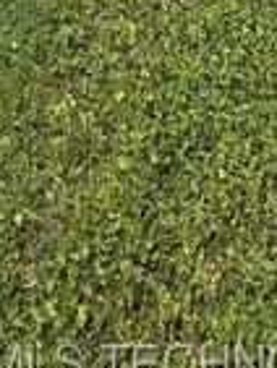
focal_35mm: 66
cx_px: 21
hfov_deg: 21.7
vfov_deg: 16.6
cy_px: -455
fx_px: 703
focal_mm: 2.22
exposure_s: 1/2273
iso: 50
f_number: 2.2
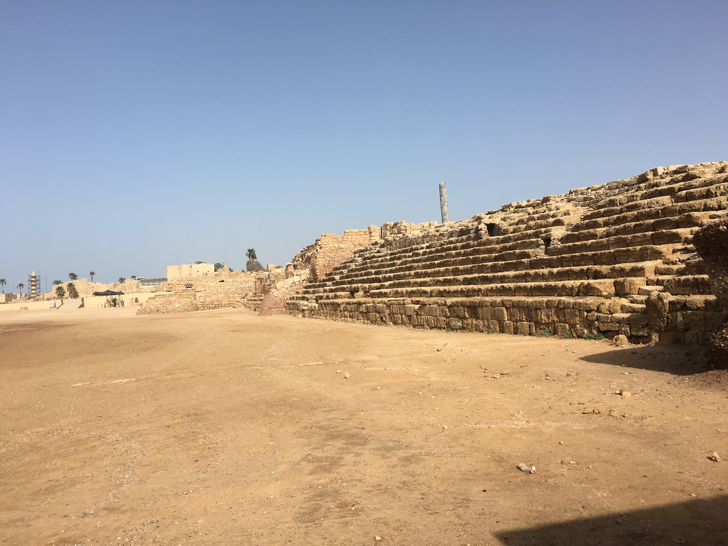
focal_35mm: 29
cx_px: 364
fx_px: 610
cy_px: 273
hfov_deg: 61.7
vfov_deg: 48.2
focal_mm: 4.15
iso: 25
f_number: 2.2
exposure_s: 1/1972
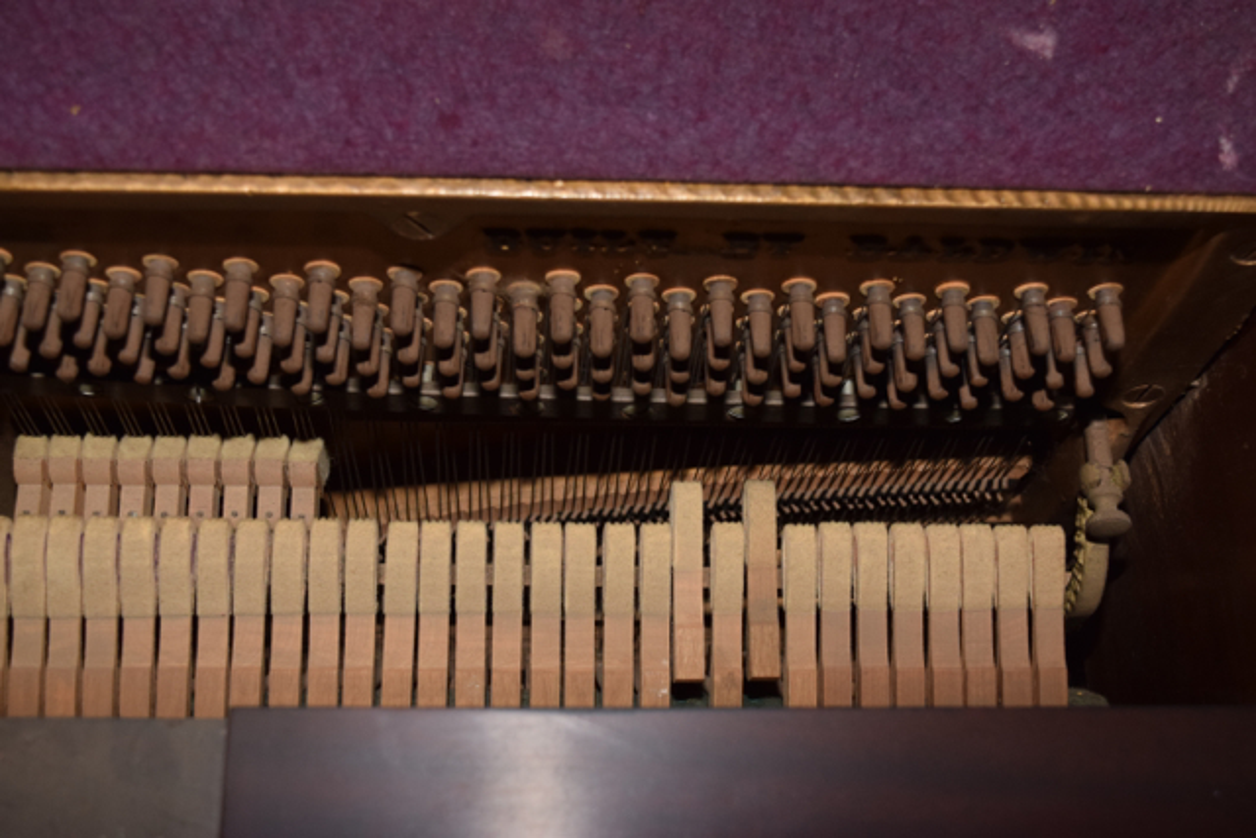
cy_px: 419
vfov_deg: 28.1
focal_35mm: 48
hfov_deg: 41.1
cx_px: 628
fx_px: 1675
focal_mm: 32
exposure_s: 1/125
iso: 800
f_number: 5.6
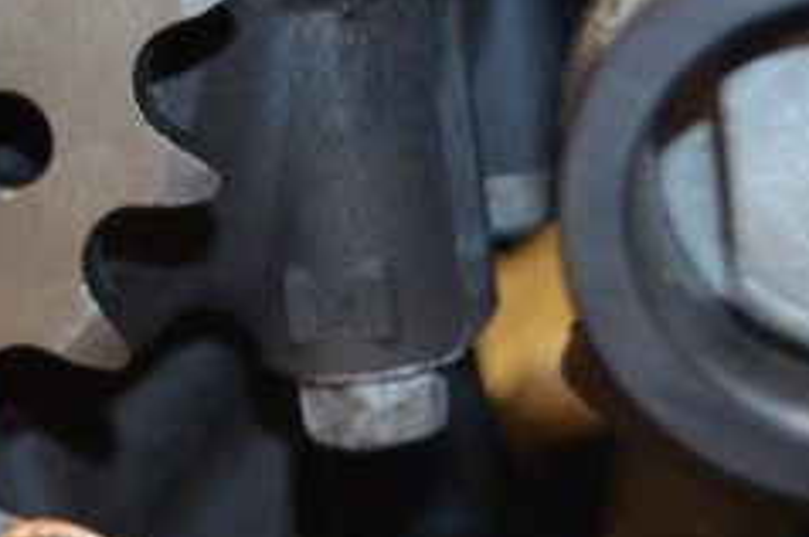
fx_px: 3164
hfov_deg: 13.7
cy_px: 102
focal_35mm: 141
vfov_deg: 9.7
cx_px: -418
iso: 1000
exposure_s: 1/60
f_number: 4.5
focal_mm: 28
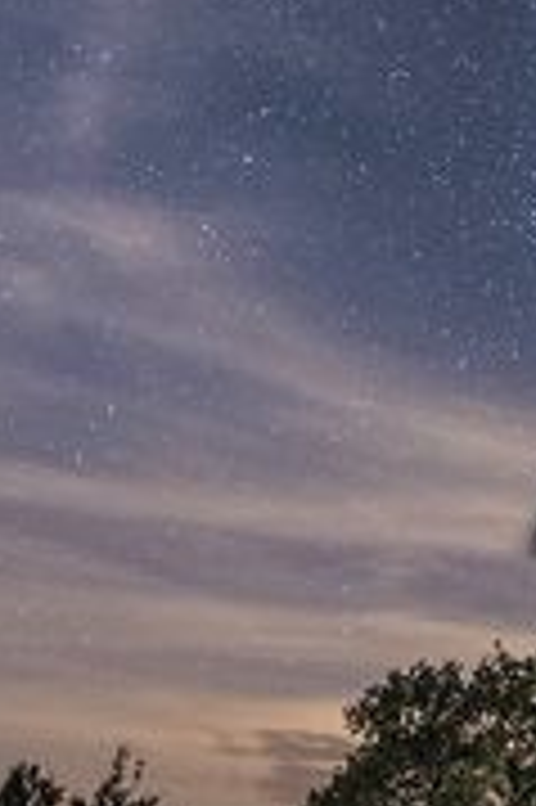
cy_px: -117
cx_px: 595
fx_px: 1052
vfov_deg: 34.9
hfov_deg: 26.3
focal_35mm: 47
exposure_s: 20
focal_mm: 14
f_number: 2.8
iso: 4000
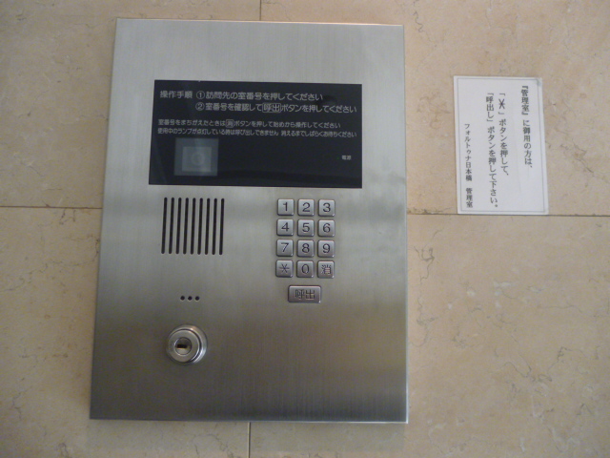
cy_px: 229
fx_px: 493
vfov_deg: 49.7
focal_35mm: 28
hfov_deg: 63.4
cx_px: 305
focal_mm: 5
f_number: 3.1
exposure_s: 1/100
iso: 400
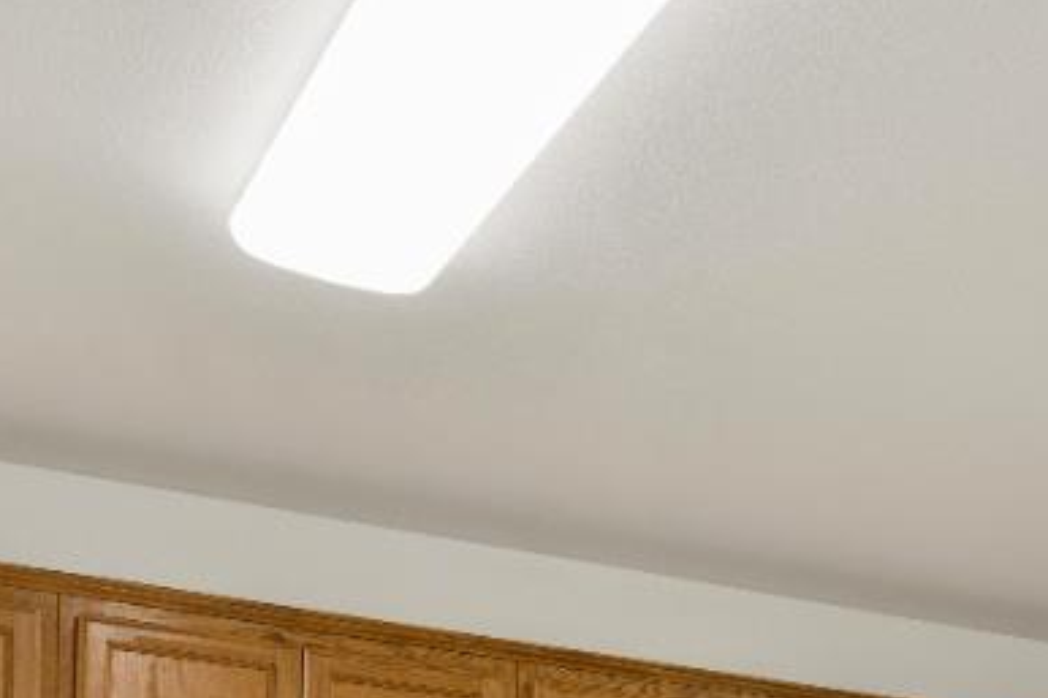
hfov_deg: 26.9
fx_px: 2037
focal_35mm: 70
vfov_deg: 16.8
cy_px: 1171
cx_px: 1094
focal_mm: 18
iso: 500
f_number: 7.1
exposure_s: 1/3
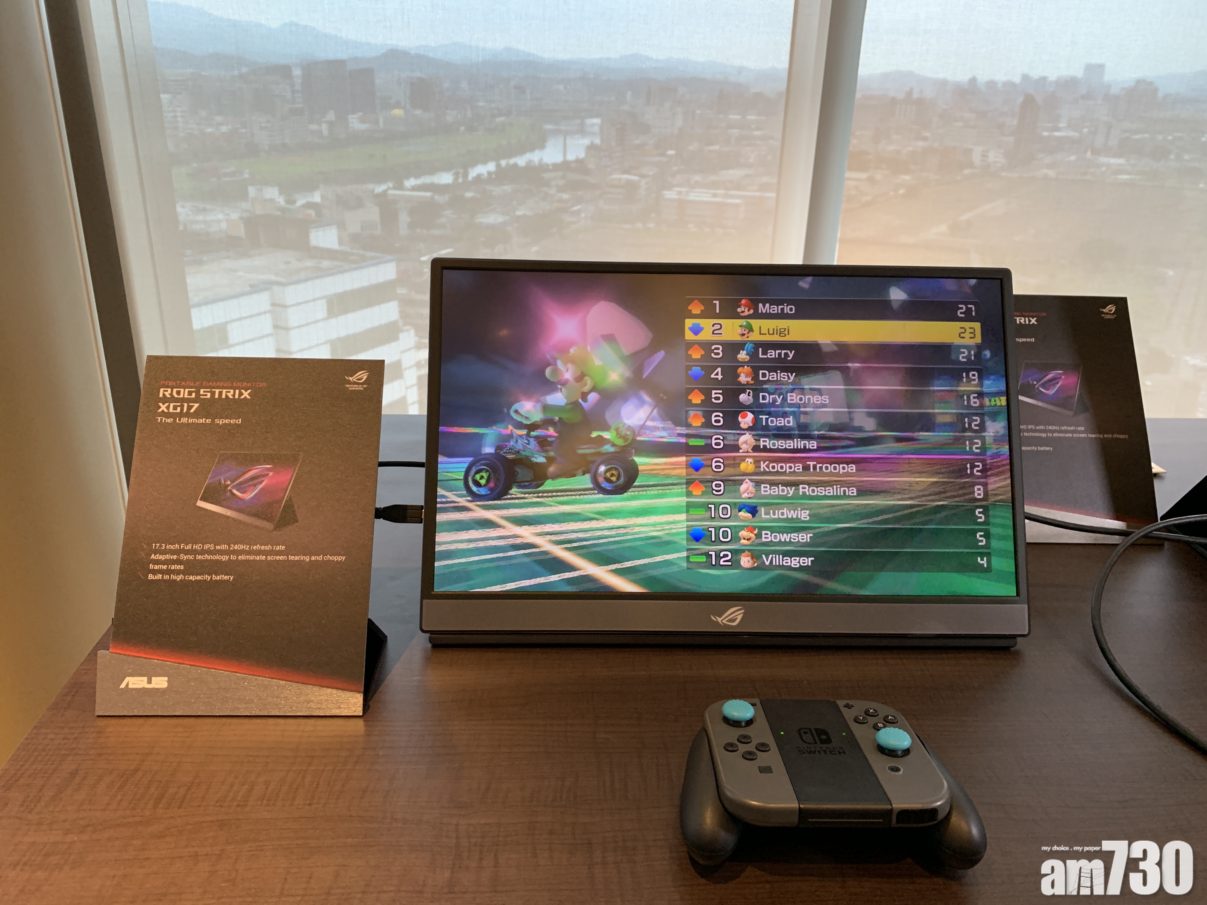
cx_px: 604
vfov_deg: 53.1
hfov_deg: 67.3
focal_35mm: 26
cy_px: 452
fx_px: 907
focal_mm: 4.25
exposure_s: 1/44
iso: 160
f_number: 1.8
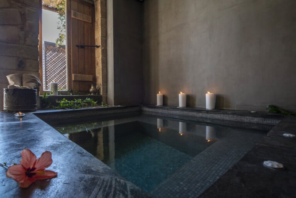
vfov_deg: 64.6
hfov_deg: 86.9
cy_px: 99
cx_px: 148
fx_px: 156
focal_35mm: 19
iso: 100
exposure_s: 1/5
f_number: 10
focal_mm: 19
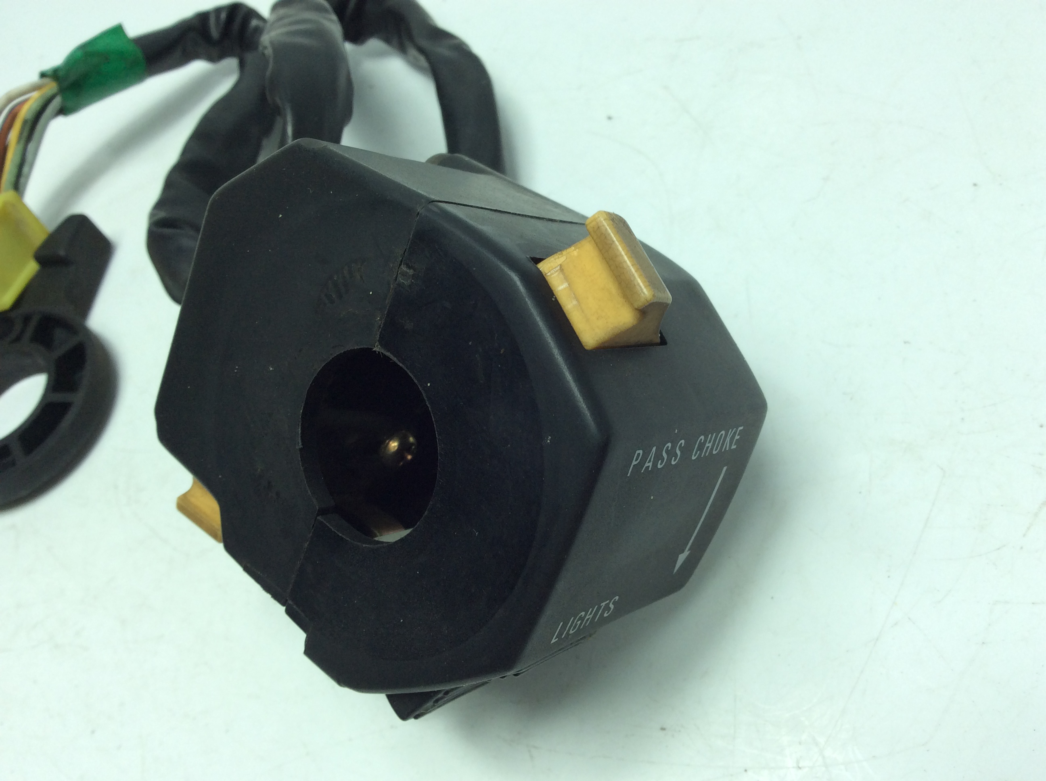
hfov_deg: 56.9
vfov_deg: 44.1
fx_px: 966
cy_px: 390
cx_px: 523
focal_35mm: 32
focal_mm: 3.3
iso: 32
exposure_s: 1/289
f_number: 2.4
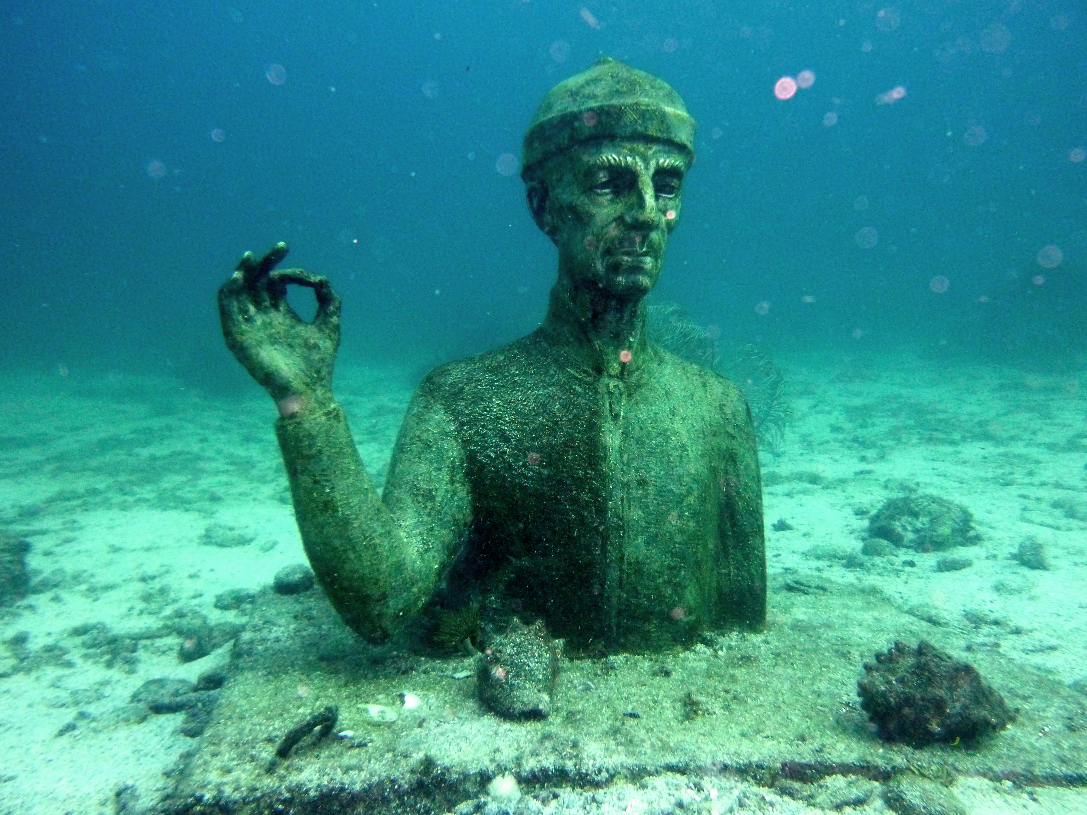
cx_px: 544
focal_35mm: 25
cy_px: 408
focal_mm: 4.5
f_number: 3.3
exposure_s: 1/250
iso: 400
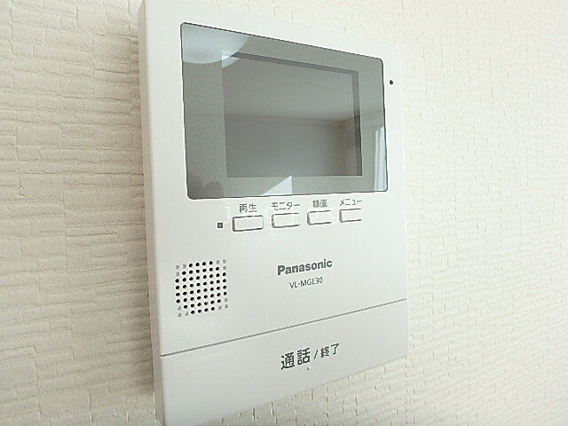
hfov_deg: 79.0
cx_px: 284
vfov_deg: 63.4
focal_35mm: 21
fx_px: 345
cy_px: 213
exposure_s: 1/80
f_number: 3.5
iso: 125
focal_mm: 3.7
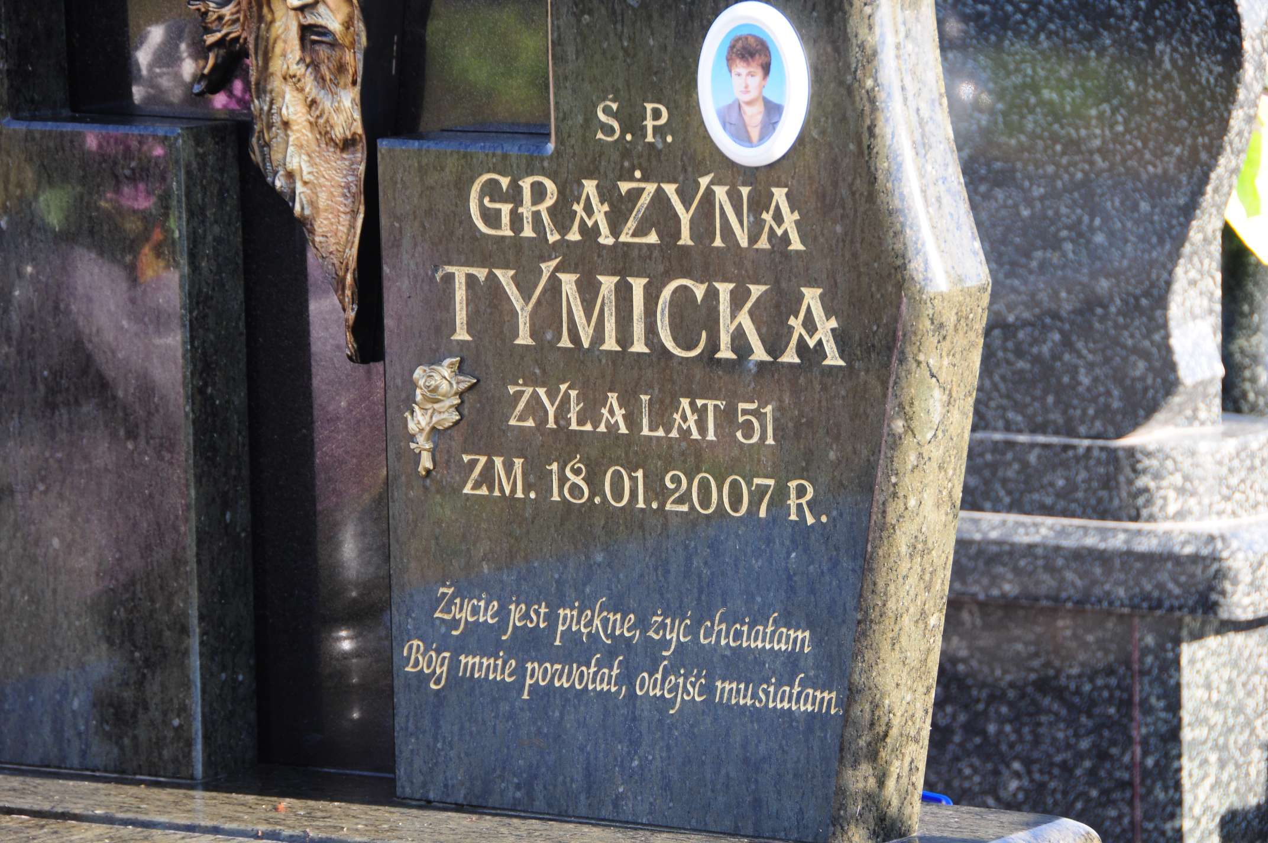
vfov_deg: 6.8
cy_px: 422
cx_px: 634
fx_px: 7124
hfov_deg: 10.2
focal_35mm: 202
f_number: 7.1
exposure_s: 1/80
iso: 200
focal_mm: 135
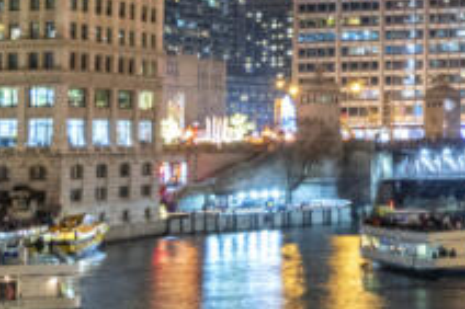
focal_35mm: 85
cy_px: -147
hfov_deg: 20.8
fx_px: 1097
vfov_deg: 15.0
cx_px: 676
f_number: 8
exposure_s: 1
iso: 200
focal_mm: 20
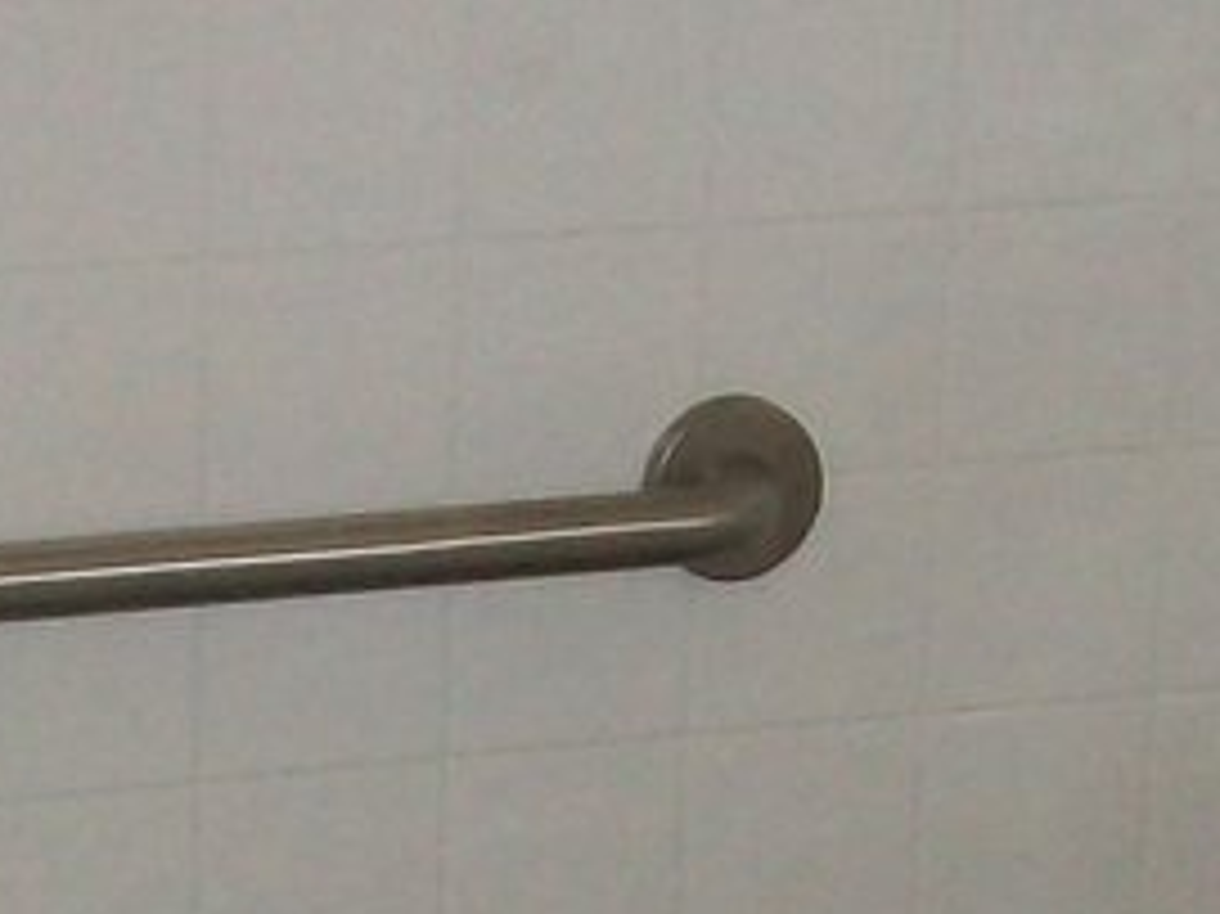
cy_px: 966
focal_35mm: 190
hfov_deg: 10.4
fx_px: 6693
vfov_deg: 7.8
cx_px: 349
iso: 120
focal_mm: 5.7
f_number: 2.8
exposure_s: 1/60
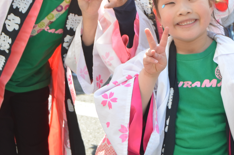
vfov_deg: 16.5
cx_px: 131
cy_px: 14
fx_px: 525
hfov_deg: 25.1
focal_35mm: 81
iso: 100
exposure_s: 1/200
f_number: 4.5
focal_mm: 26
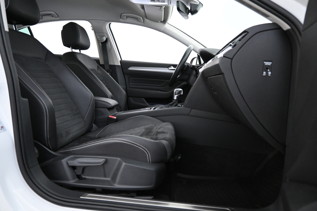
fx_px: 211
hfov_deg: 73.7
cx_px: 158
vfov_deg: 53.1
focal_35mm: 24
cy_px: 106
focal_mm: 16
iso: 2800
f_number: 3.5
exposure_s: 1/25
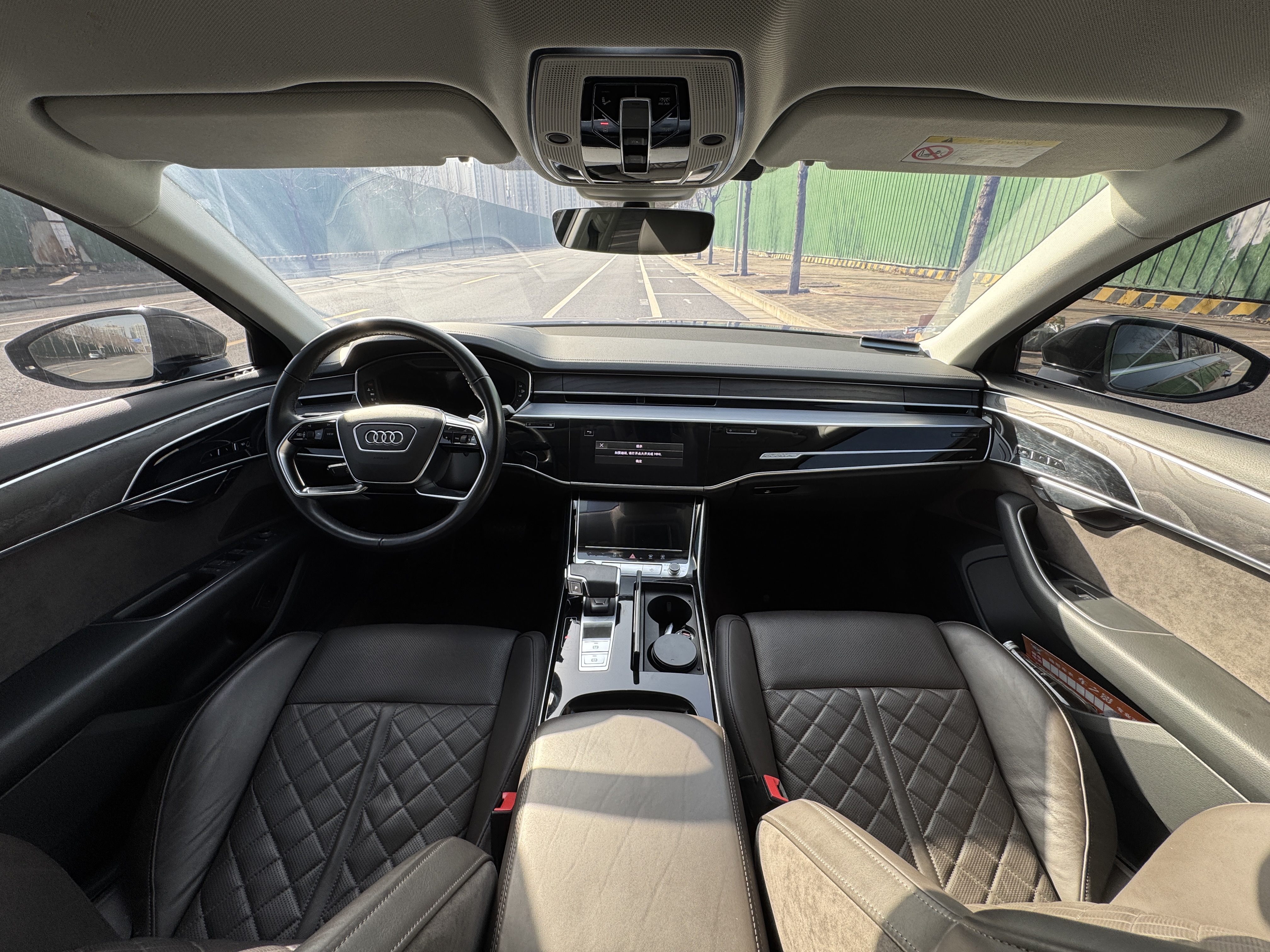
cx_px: 635
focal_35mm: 14
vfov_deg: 85.7
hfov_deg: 102.1
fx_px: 514
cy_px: 476
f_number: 2.2
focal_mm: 2.22
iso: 40
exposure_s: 1/140
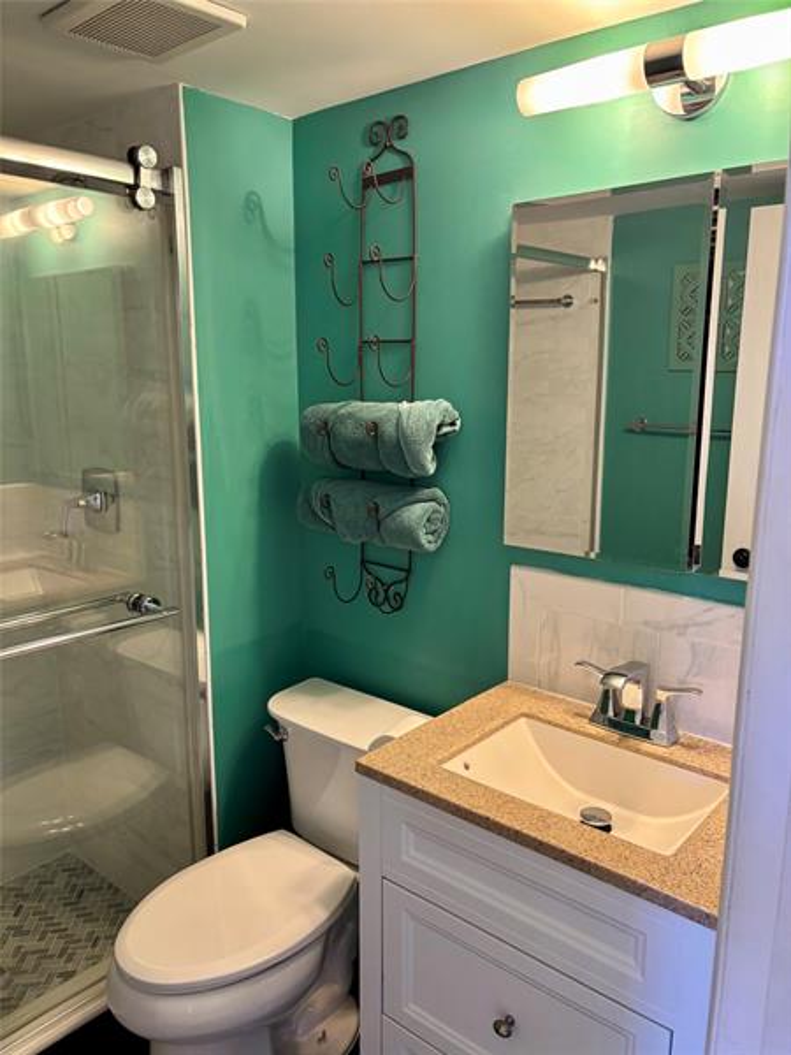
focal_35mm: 26
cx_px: 396
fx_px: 792
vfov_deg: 67.3
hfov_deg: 53.1
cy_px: 528
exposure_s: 1/60
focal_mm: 5.96
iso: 160
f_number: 1.6
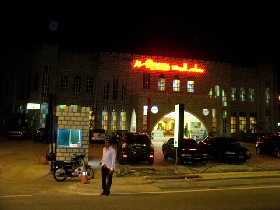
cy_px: 105
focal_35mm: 33
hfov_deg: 55.4
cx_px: 140
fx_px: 267
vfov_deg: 42.9
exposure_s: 1/30
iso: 400
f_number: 2.8
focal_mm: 5.85
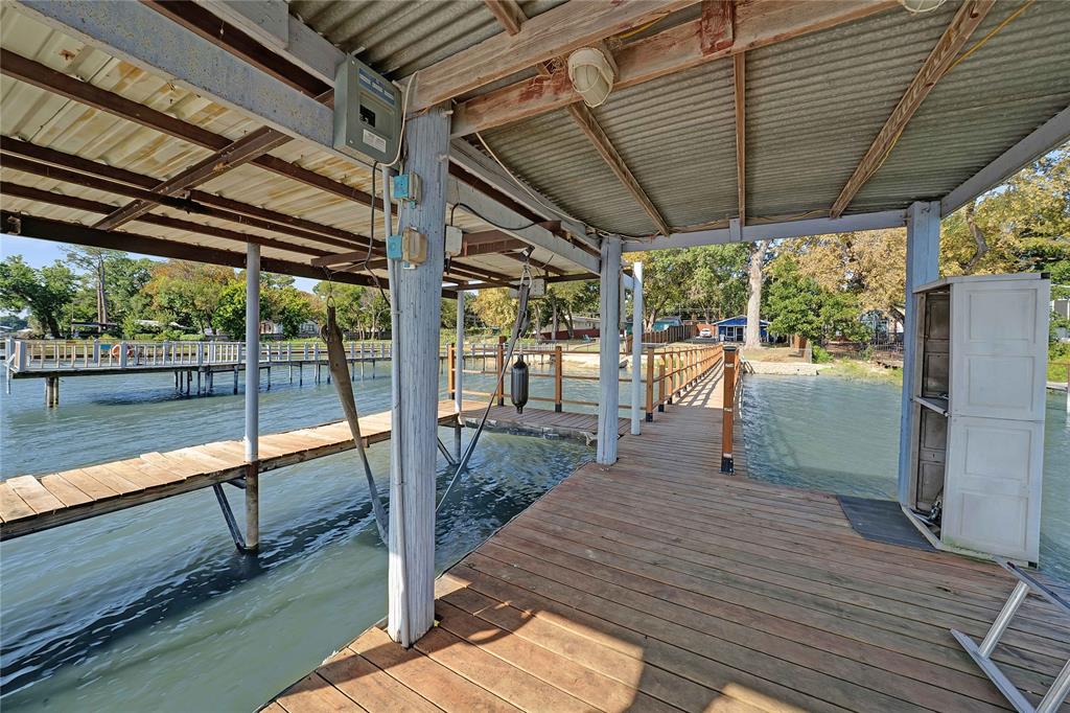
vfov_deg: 90.0
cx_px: 535
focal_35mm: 12
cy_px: 356
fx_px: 357
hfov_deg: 112.6
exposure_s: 1/80
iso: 100
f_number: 11
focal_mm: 12
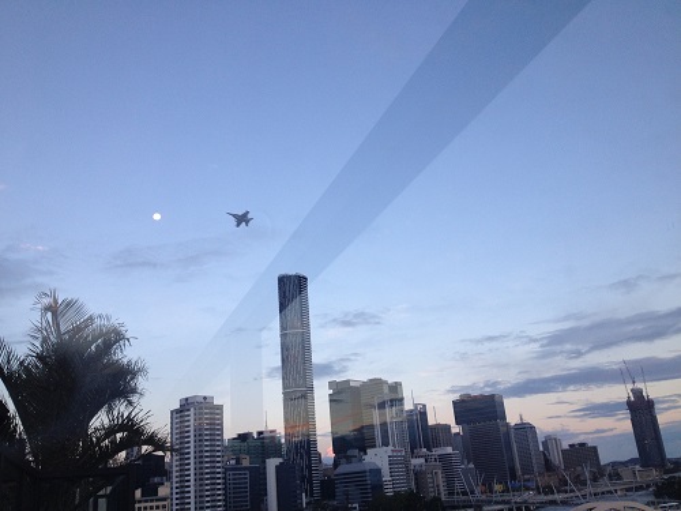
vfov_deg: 40.7
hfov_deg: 52.6
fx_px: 689
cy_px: 256
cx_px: 340
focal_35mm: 35
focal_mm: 4.28
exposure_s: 1/157
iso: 50
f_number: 2.4
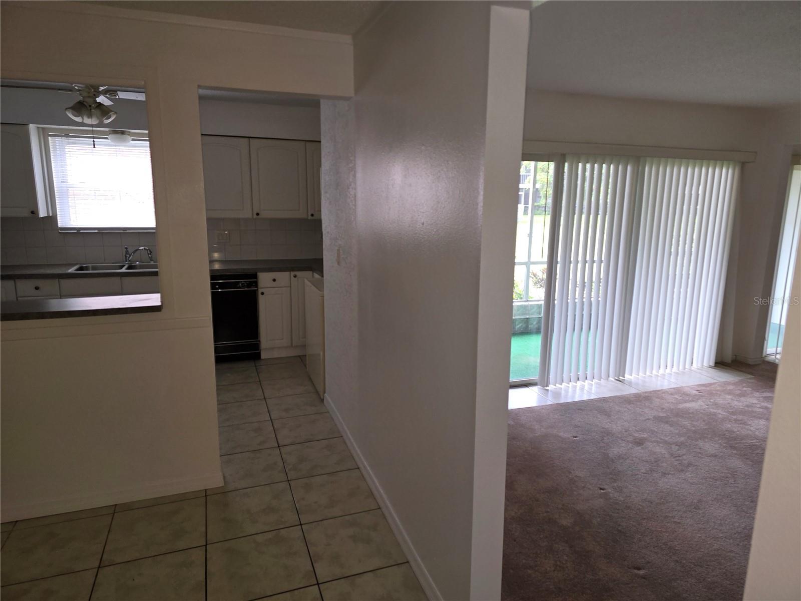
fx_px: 532
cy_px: 300
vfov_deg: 58.9
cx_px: 400
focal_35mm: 23
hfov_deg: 73.9
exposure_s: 1/60
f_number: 1.7
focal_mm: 6.3
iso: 125
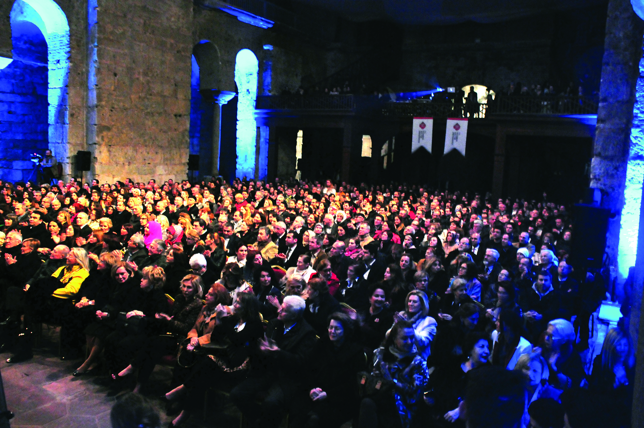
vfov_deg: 41.6
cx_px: 322
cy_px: 214
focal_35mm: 32
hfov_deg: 59.6
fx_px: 563
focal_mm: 21
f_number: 5
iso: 2500
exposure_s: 1/13
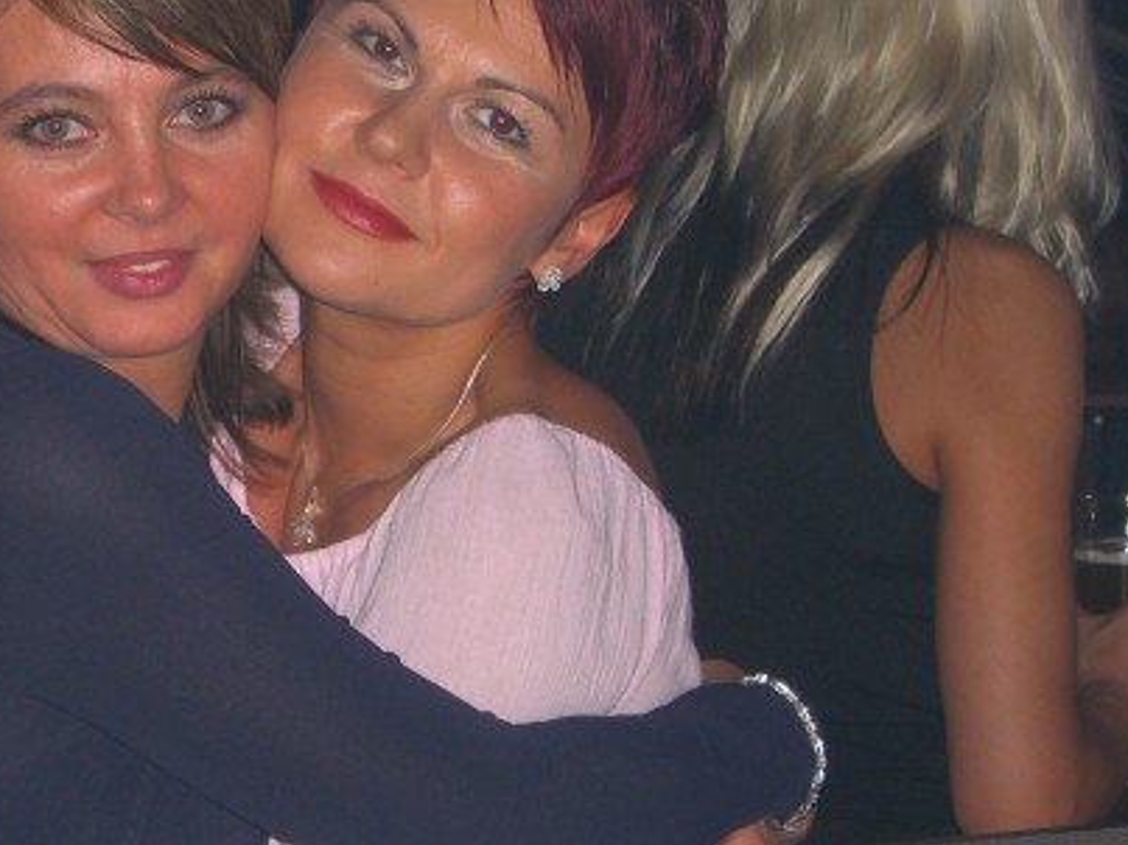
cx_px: 137
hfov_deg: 14.5
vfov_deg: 11.0
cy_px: 386
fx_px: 4398
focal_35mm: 135
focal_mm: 14.2
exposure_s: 1/60
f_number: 4
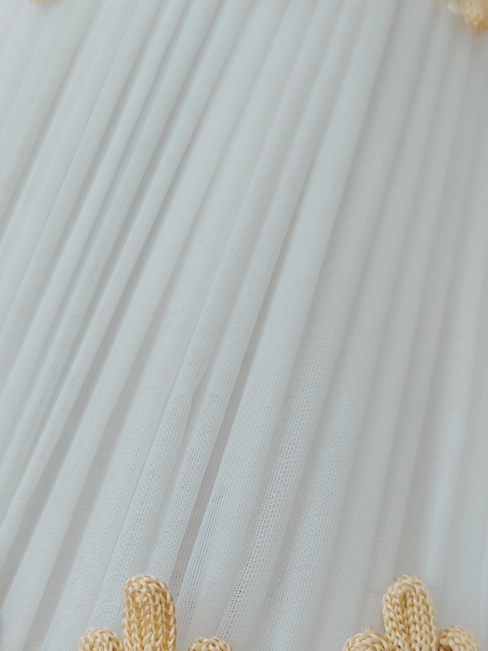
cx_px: 227
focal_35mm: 52
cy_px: 533
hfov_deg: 28.0
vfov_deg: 35.5
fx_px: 977
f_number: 1.79
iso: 137
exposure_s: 1/33
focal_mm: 4.74
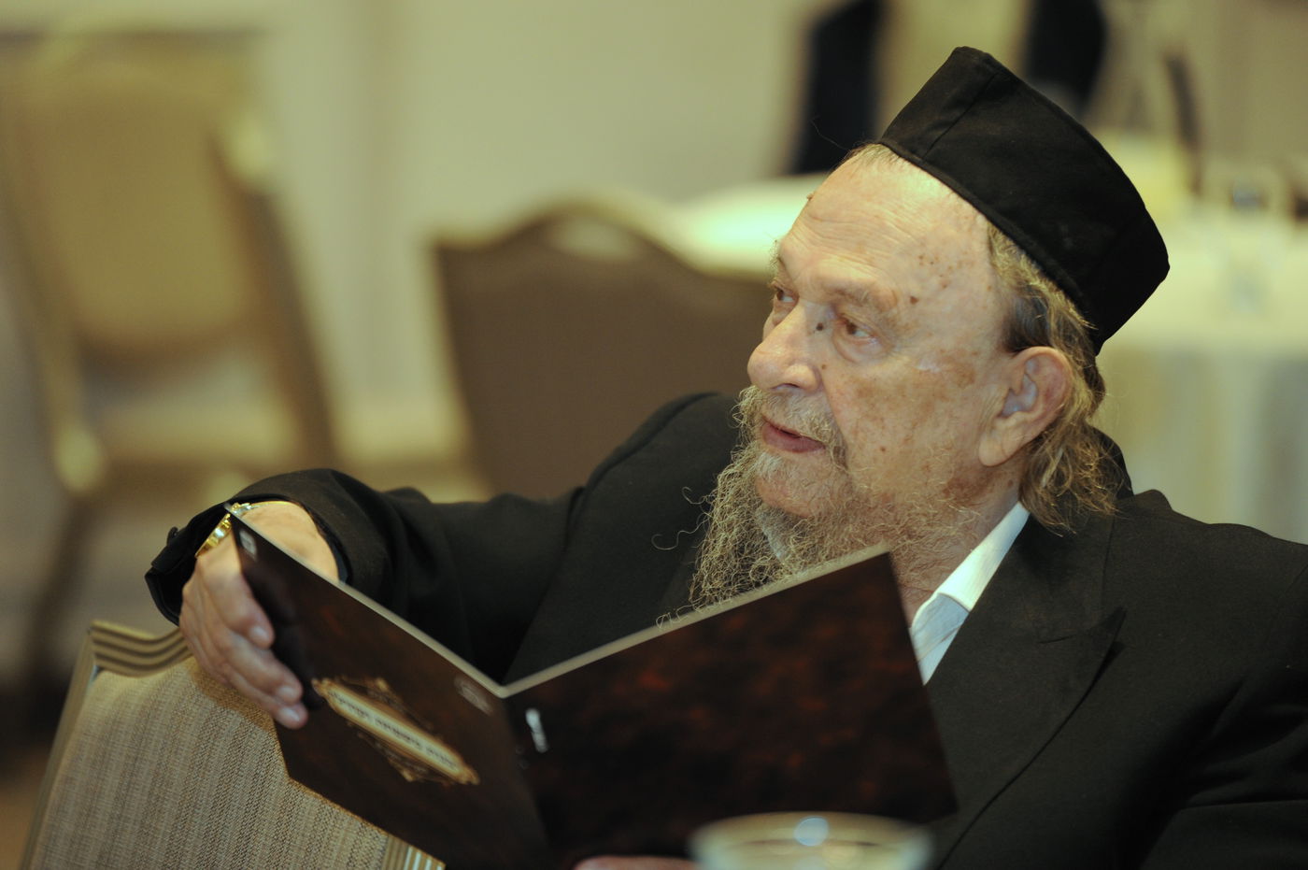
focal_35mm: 200
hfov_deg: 10.3
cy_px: 435
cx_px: 654
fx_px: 7261
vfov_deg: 6.9
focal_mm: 200
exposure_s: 1/160
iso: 1600
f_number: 2.8
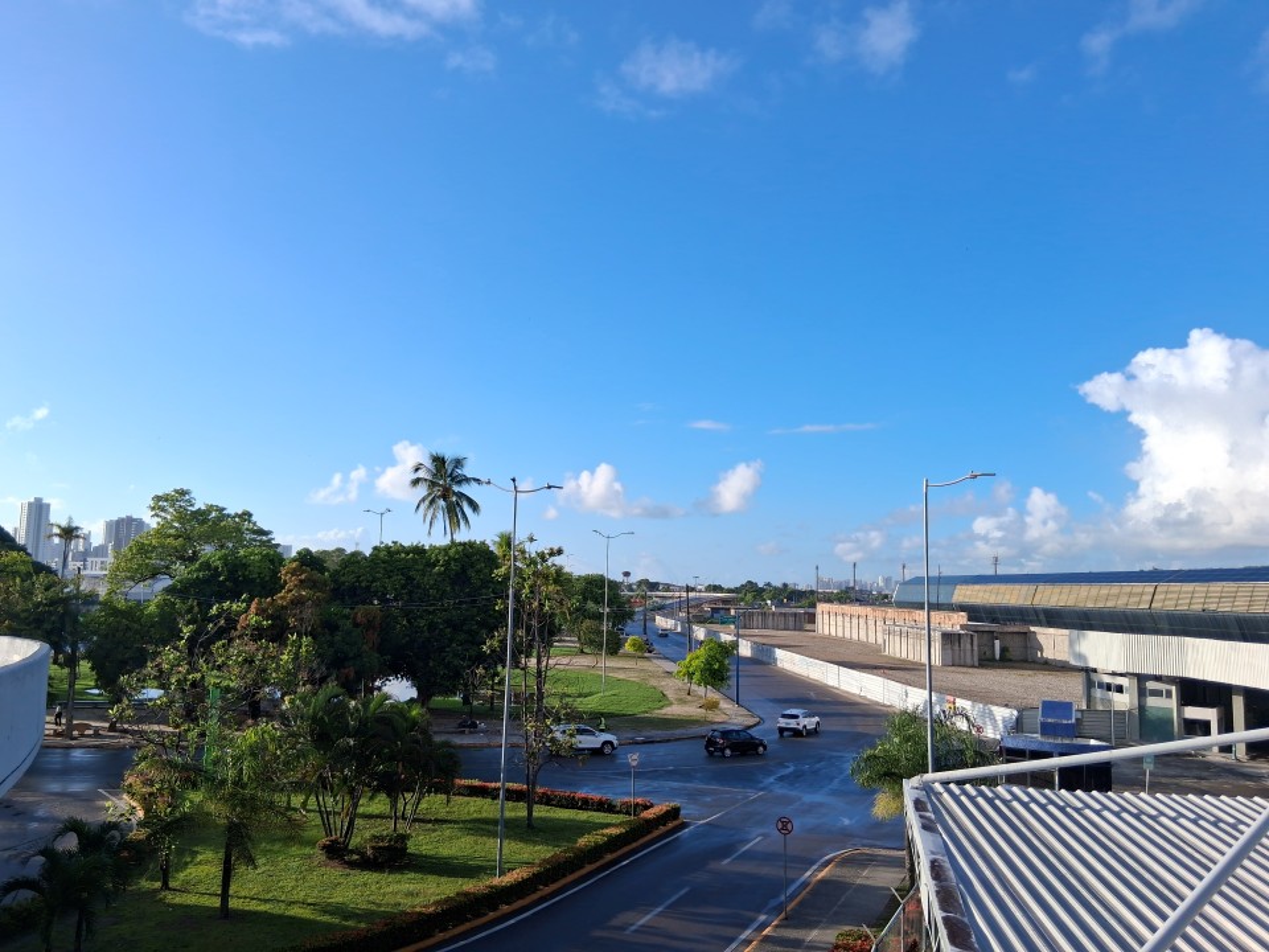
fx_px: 953
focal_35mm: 26
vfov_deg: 53.1
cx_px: 634
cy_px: 476
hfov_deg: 67.3
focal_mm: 3.98
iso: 25
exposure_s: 1/531
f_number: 1.8
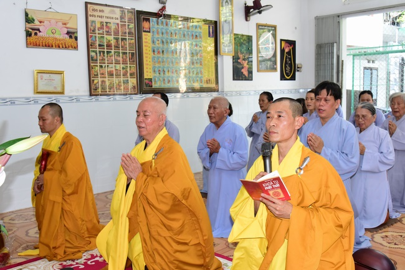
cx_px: 202
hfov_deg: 50.7
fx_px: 428
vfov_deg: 35.1
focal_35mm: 38
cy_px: 135
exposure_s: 1/80
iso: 3600
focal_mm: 38
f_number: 8
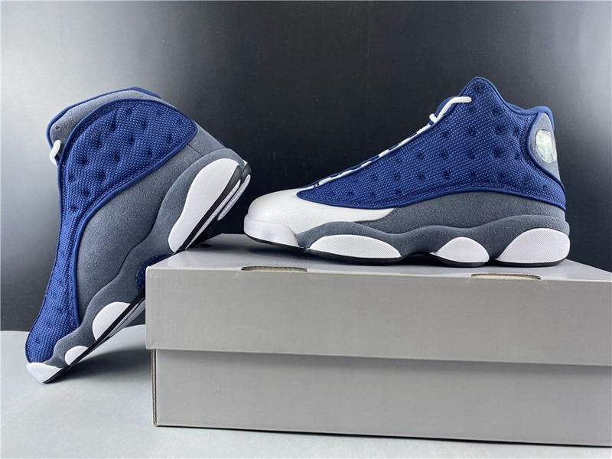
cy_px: 230
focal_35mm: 26
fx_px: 460
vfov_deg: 53.1
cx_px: 306
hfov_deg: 67.3
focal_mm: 4.25
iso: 100
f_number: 1.8
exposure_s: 1/100
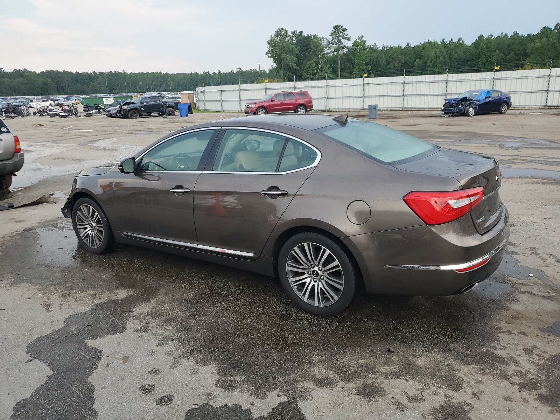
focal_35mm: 26
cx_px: 280
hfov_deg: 67.3
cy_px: 210
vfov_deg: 53.1
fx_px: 421
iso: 50
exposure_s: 1/370
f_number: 1.5
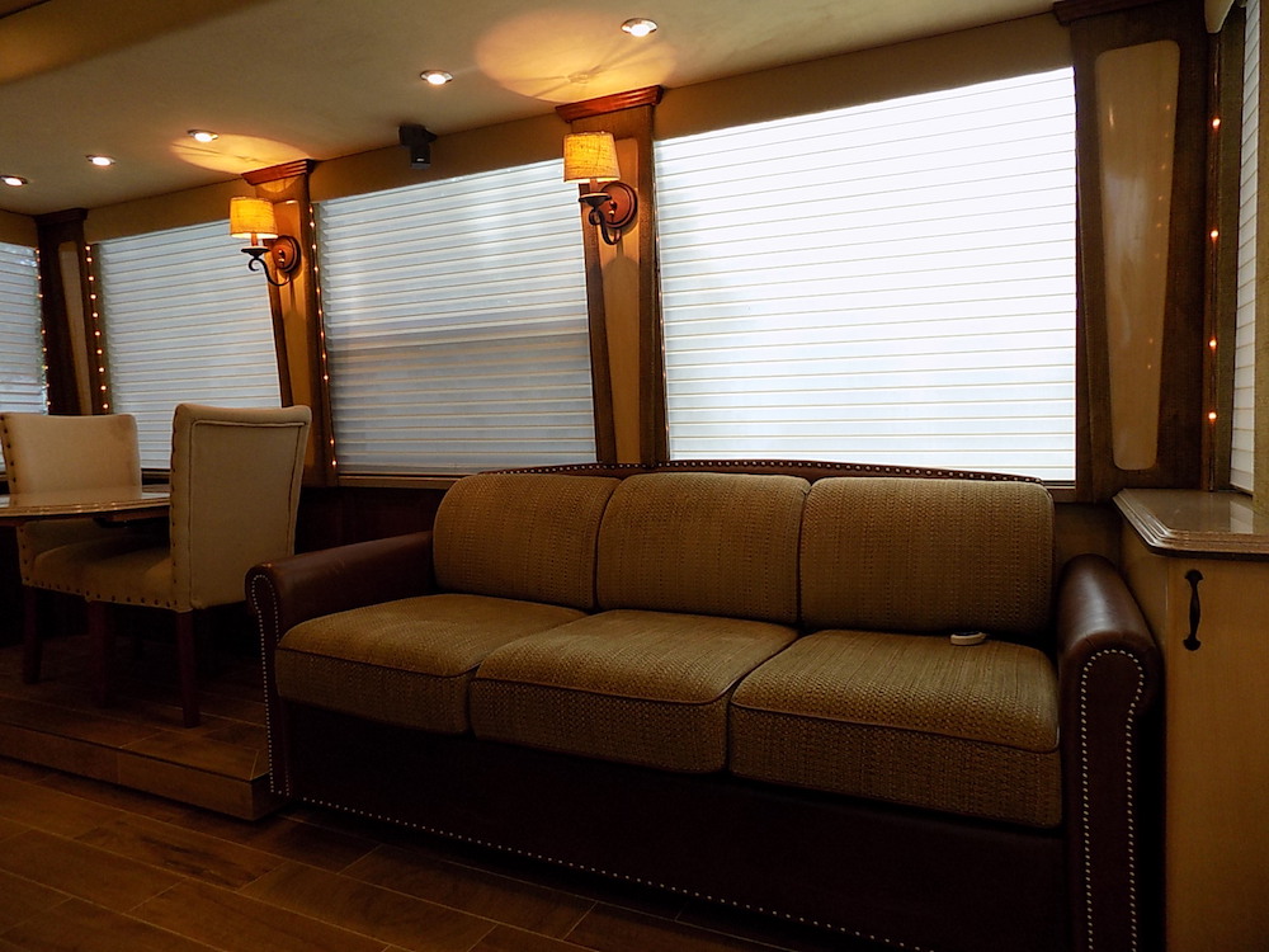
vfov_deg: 58.9
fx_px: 843
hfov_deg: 73.9
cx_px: 634
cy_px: 476
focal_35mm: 23
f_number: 3.1
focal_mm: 4
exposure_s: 1/30
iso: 100
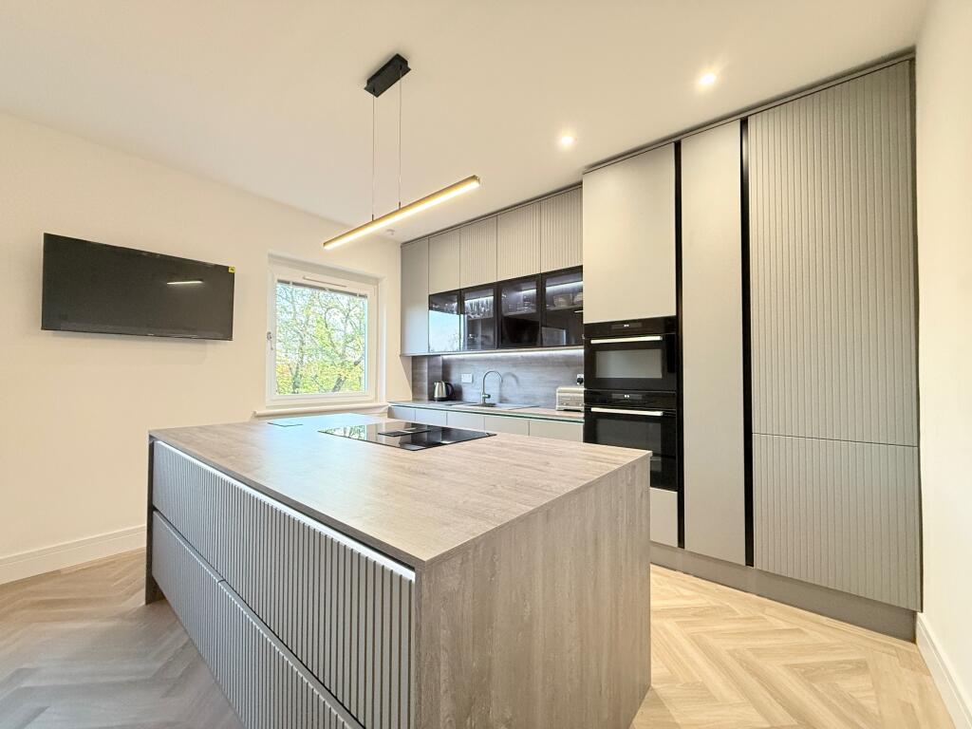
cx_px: 486
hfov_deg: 102.1
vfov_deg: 85.7
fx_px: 393
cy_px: 364
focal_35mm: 14
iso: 320
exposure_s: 1/100
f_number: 2.2
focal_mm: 2.22
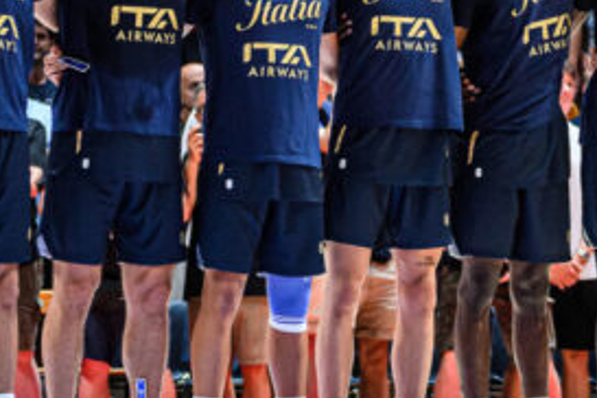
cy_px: -66
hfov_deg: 5.2
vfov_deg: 3.5
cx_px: 477
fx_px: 6533
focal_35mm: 394
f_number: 3.2
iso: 2500
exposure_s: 1/1000
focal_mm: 92
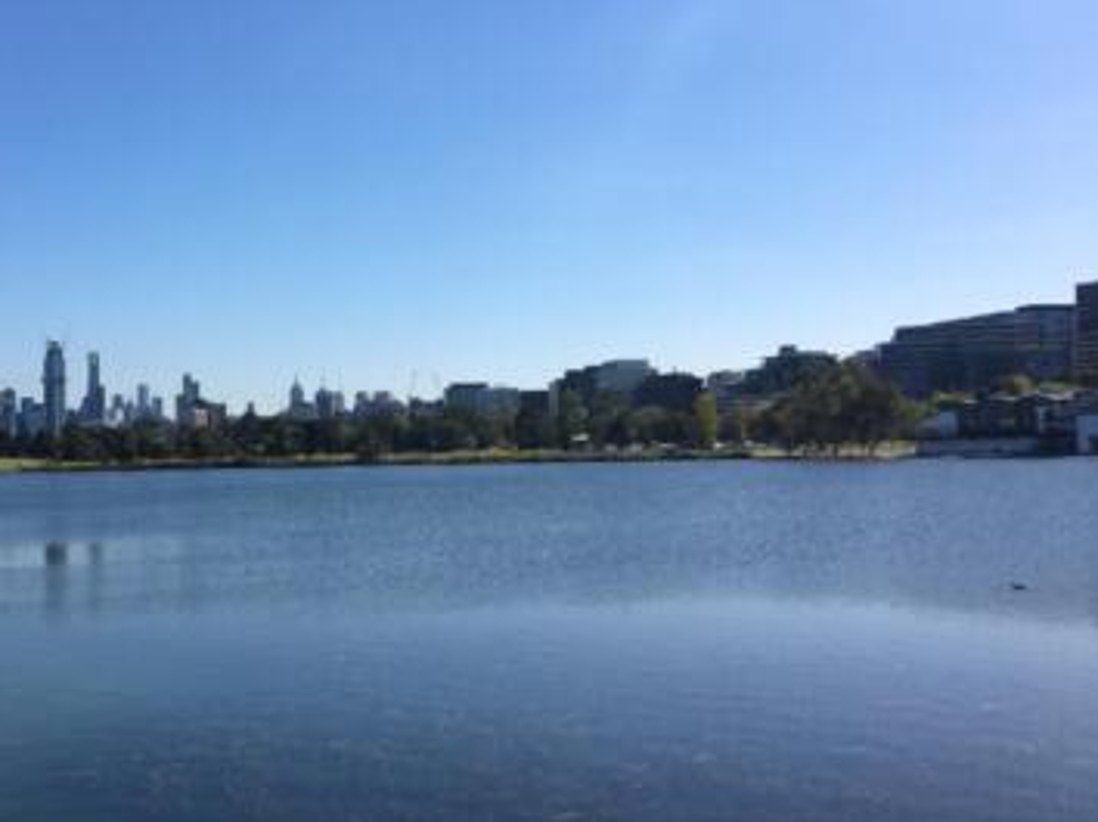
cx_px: 326
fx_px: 1300
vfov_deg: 35.1
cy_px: 377
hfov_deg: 44.8
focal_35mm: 41
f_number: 2.2
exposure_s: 1/1972
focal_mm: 4.15
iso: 25
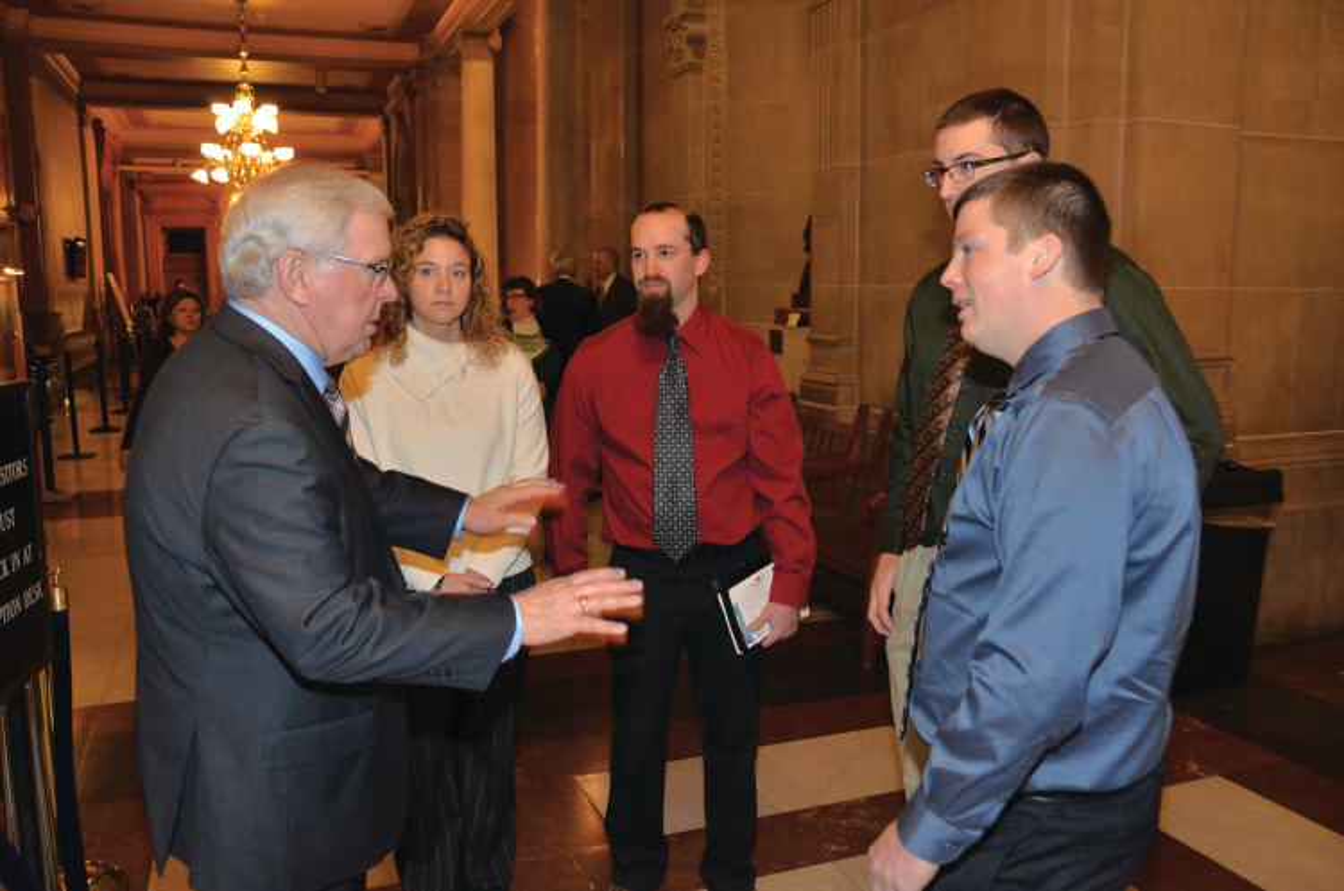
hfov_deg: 62.0
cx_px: 672
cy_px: 446
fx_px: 1118
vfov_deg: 43.4
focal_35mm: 30
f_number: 4
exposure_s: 1/60
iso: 800
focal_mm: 20
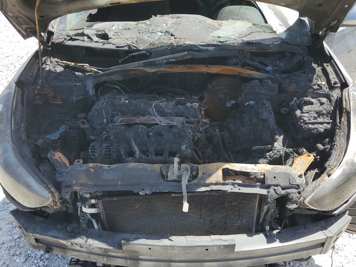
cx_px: 186
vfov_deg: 48.2
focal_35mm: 29
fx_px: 298
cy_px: 146
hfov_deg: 61.6
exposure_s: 1/1111
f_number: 1.5
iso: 50
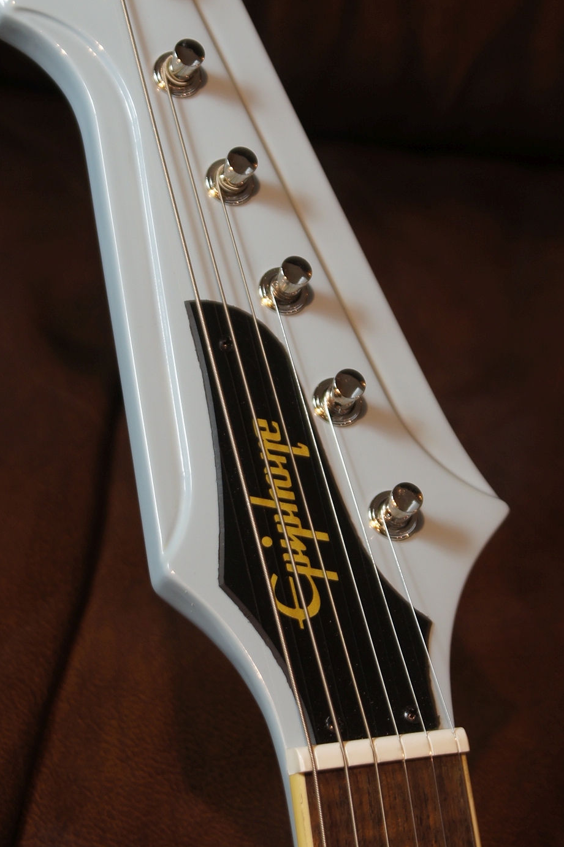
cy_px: 328
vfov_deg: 13.8
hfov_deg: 9.2
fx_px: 3503
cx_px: 289
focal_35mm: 149
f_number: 5
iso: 100
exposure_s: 1/15
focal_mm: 60
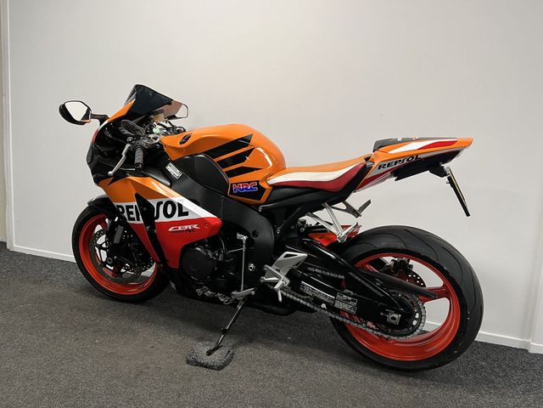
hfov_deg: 67.3
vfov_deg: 53.1
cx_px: 272
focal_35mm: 26
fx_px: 408
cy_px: 204
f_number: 1.6
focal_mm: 5.1
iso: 80
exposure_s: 1/50
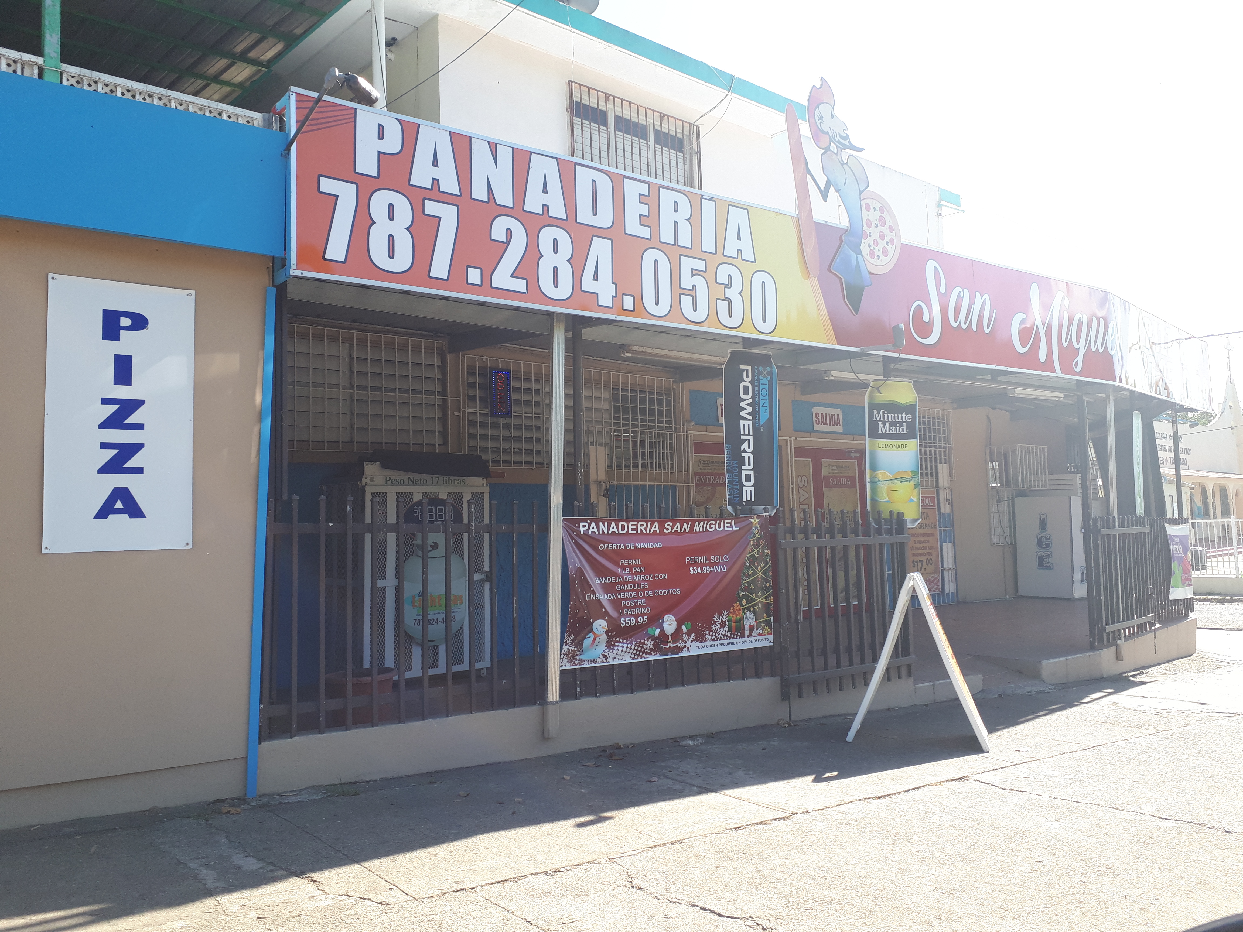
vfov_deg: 51.4
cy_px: 466
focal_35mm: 27
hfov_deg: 65.3
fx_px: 970
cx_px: 622
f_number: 1.9
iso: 40
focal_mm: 3.6
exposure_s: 1/462
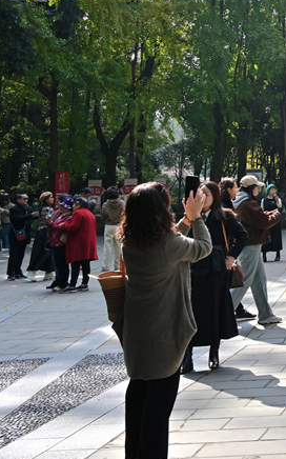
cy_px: 54
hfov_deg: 14.8
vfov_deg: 26.8
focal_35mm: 74
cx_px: 545
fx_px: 929
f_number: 8
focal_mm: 26.5
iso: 180
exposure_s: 1/125
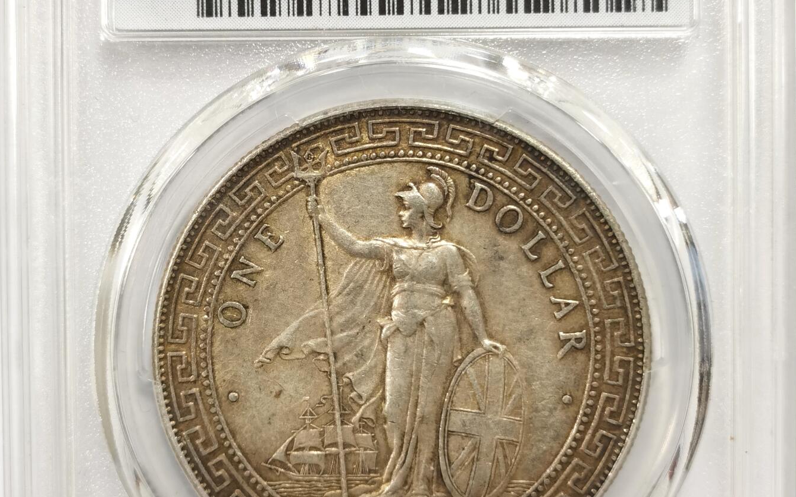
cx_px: 396
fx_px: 1670
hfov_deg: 26.8
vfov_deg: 16.9
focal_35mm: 77
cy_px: 197
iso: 160
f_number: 16
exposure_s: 1/100
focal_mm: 5.56
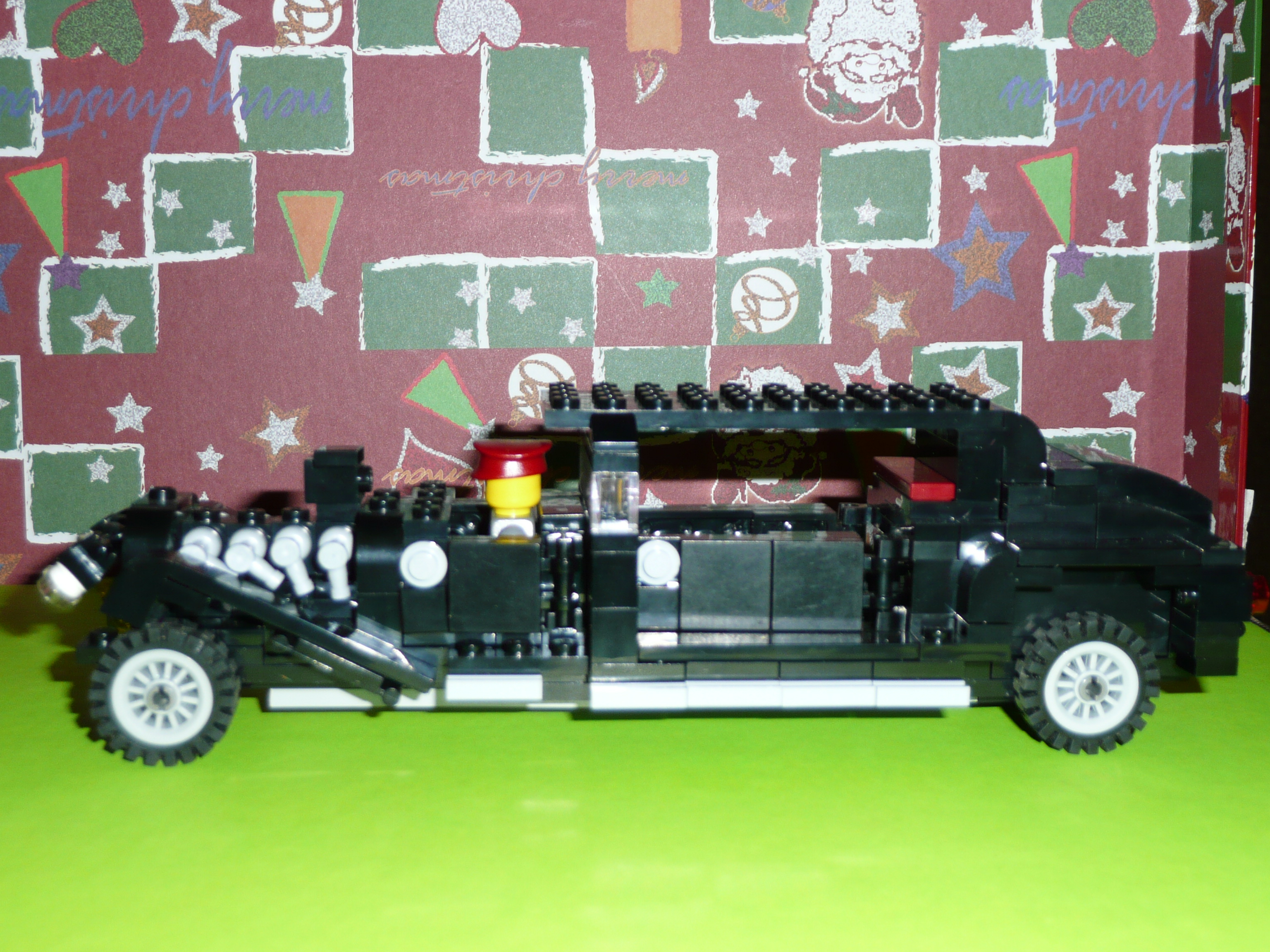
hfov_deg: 39.7
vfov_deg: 30.3
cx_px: 635
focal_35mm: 48
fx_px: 1761
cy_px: 476
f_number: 4.2
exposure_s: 1/30
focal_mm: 7.8
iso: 100
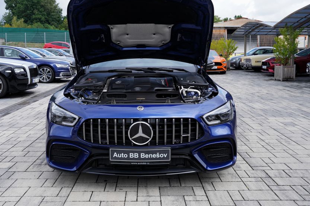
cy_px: 82
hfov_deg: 51.9
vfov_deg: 35.7
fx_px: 318
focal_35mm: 37
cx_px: 143
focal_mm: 30
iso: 100
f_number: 6.3
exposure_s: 1/160
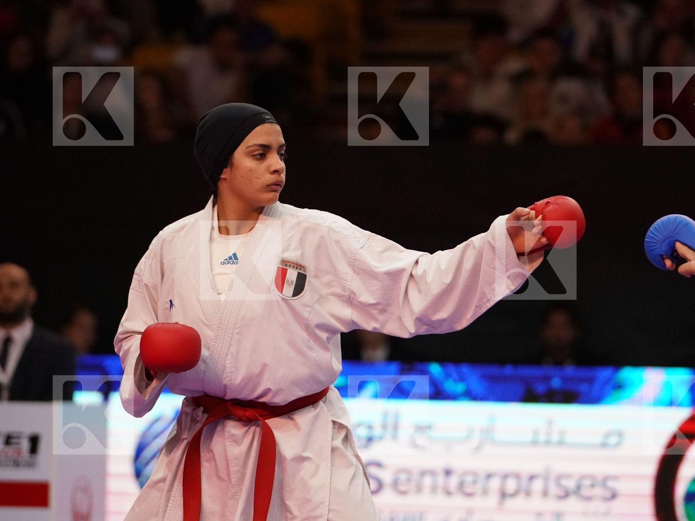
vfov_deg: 6.1
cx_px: 388
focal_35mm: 244
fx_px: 4899
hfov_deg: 8.1
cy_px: 260
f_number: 2.8
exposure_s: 1/1000
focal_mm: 150
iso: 5000
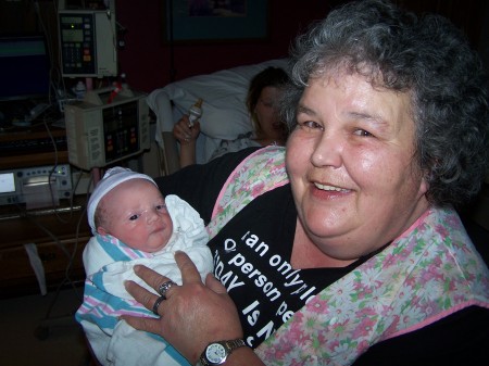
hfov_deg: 49.0
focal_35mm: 38
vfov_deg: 37.7
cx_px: 244
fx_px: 537
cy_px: 183
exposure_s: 1/60
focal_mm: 6.3
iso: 80
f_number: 2.8
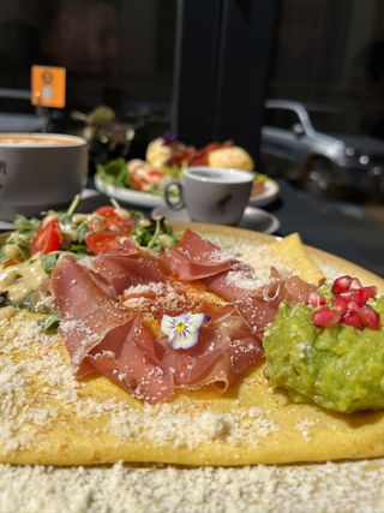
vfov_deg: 67.3
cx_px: 192
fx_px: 385
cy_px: 256
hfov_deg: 53.0
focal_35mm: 26
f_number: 1.5
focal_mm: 5.7
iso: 50
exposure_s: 1/6579
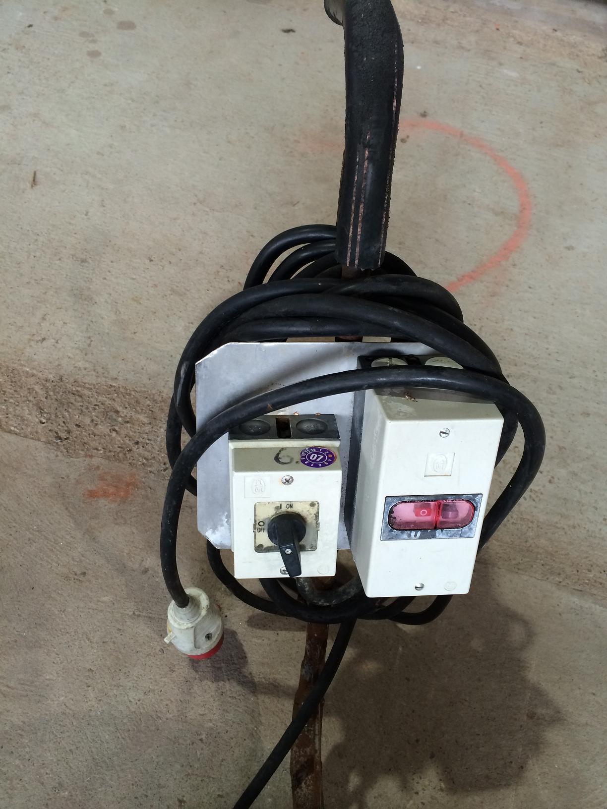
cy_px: 404
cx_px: 304
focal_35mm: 30
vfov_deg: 60.0
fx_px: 701
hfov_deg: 46.8
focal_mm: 4.12
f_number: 2.2
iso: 64
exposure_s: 1/33
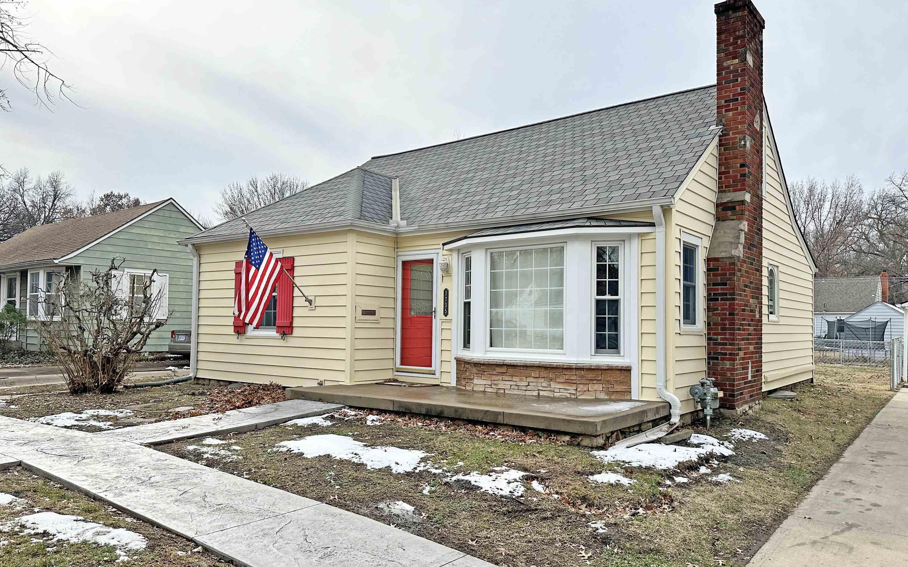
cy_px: 306
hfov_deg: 70.4
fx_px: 643
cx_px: 458
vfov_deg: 47.6
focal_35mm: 26
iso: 80
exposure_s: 1/4184
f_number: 1.78
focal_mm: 6.86
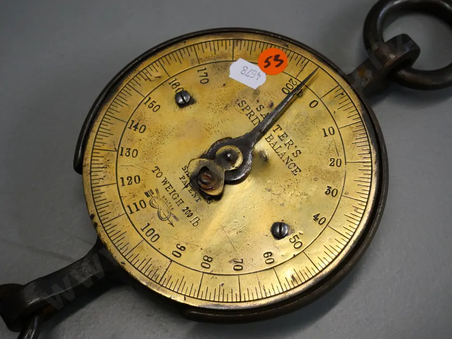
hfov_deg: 35.5
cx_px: 226
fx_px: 705
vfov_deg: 27.0
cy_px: 170
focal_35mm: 54
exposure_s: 1/100
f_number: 5.3
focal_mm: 27
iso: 1600
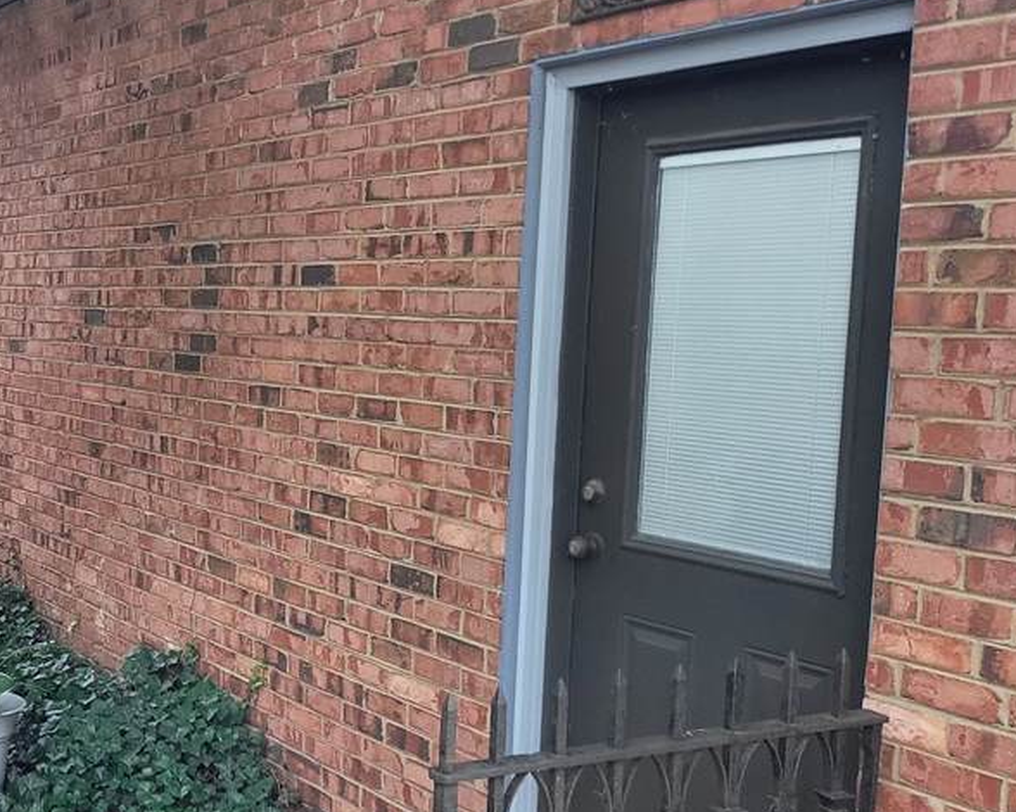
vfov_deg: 29.7
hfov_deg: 33.4
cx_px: -12
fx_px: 1533
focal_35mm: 51
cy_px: 447
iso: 160
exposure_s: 1/60
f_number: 1.8
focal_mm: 5
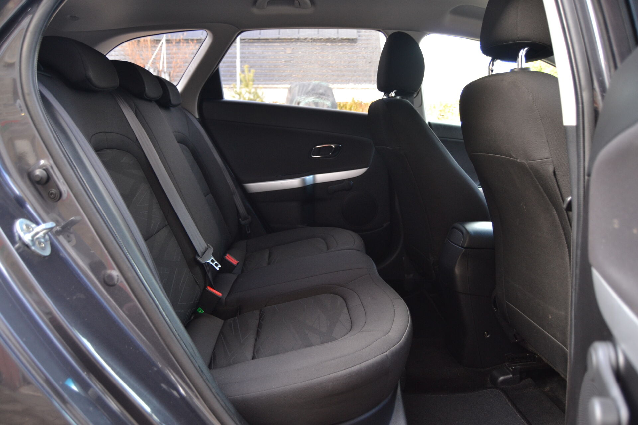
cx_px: 319
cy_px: 212
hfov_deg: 67.4
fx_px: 478
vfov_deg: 47.9
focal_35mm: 27
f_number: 3.5
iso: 450
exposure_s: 1/60
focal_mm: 18
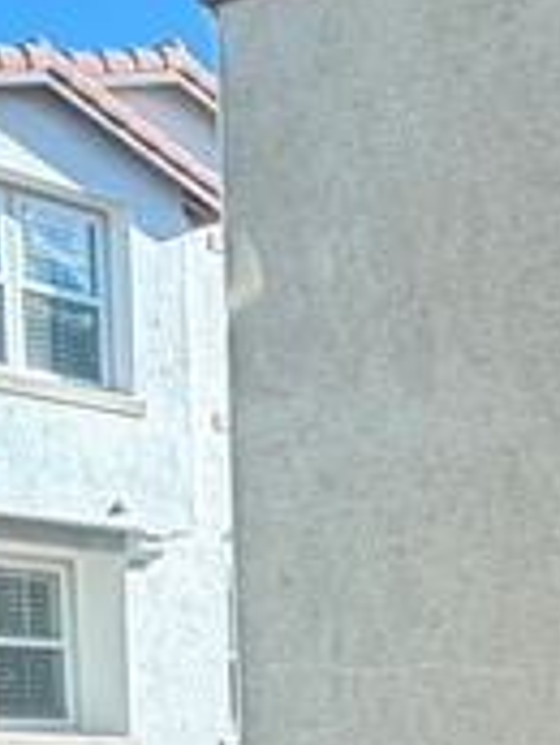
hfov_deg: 16.9
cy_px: 1008
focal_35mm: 83
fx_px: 1788
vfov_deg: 21.1
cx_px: 698
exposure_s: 1/120
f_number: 2.2
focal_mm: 2.22
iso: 64
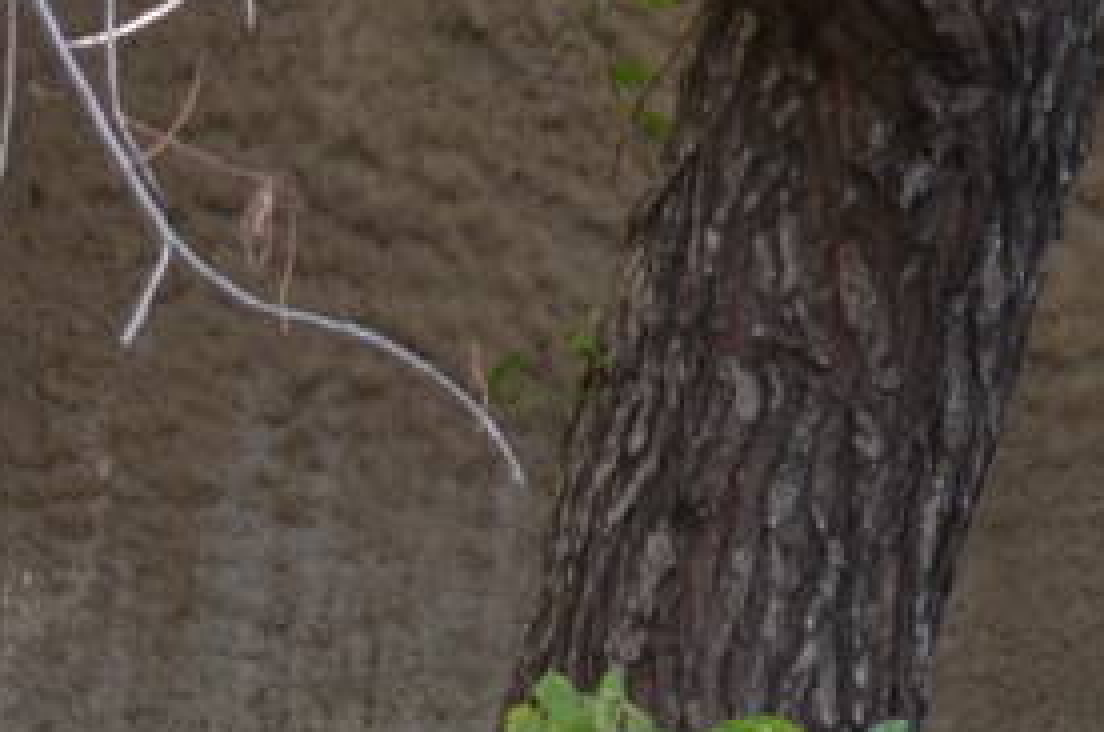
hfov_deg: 4.2
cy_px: 1912
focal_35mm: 478
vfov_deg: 2.8
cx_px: -2008
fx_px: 14630
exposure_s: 1/80
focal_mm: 55
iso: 400
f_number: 5.6
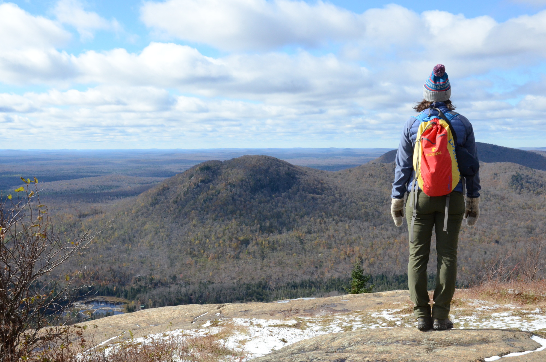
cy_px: 181
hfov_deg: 46.5
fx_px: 636
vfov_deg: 31.8
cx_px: 273
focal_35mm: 42
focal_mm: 28
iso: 1600
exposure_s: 1/1000
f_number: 16
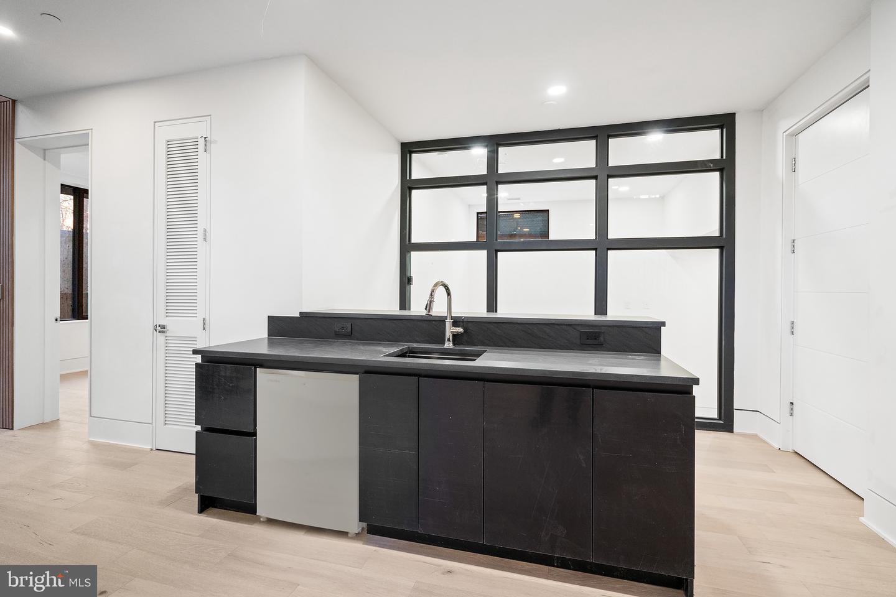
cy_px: 298
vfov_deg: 73.7
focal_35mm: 16
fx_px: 398
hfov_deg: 96.7
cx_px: 448
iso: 1600
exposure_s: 1/8
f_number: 4
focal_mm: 16
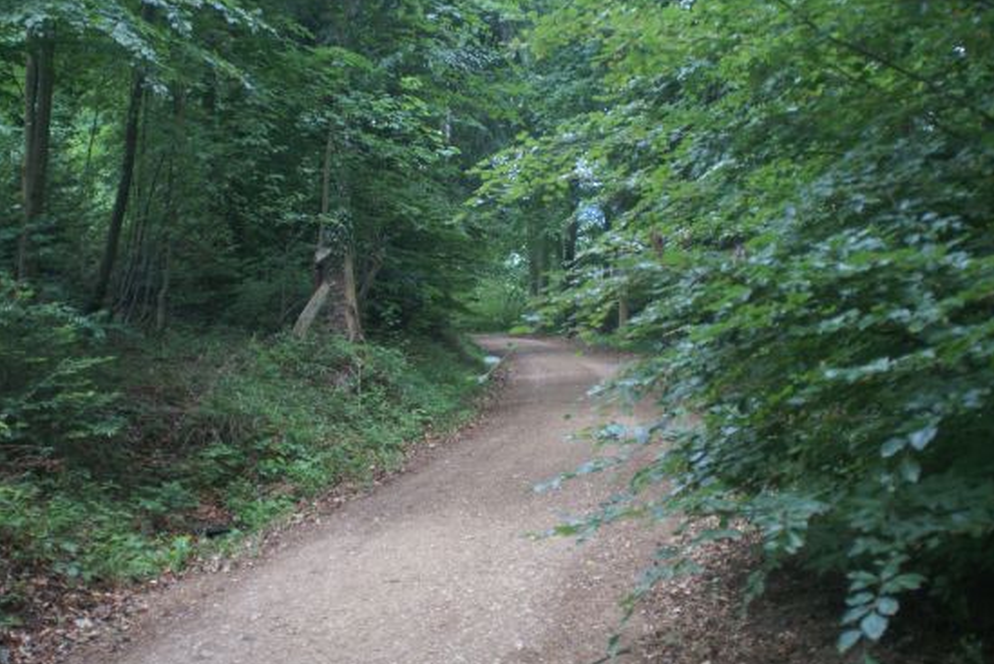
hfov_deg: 40.3
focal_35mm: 49
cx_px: 489
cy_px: 309
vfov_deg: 27.6
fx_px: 1354
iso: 160
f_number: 3.5
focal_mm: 28
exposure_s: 1/50
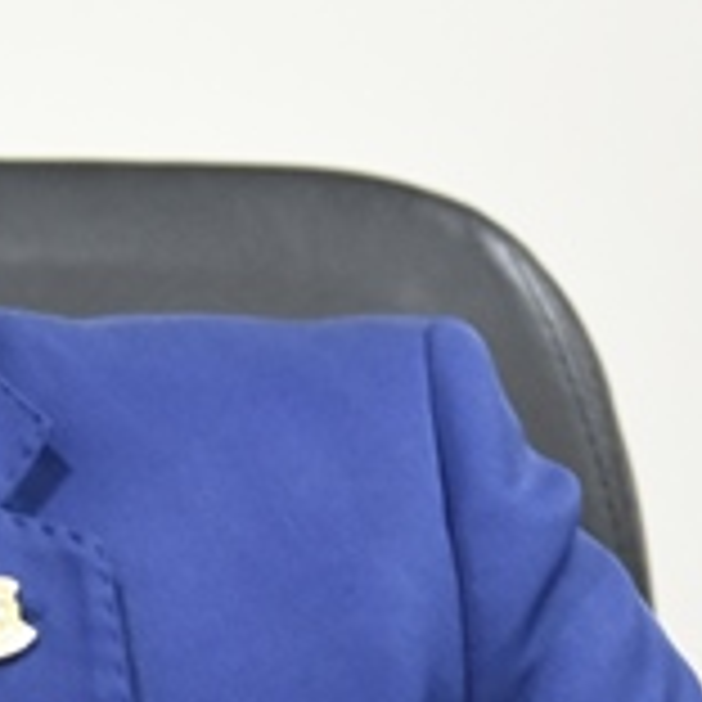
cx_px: -428
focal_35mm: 451
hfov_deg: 3.9
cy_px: 367
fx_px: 10348
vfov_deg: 3.9
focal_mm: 86
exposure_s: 1/50
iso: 3200
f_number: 4.5
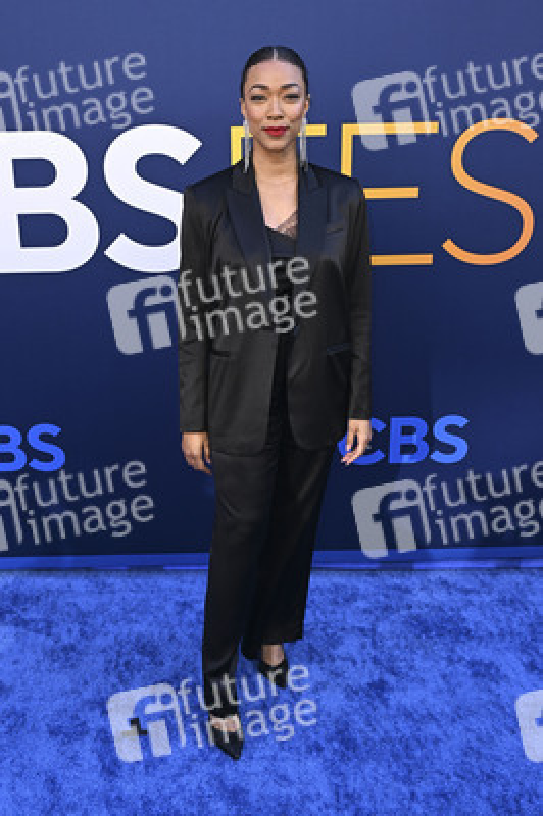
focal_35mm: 32
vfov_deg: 59.5
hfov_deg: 41.6
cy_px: 408
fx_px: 714
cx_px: 272
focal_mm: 31.5
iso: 400
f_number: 5.6
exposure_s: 1/200
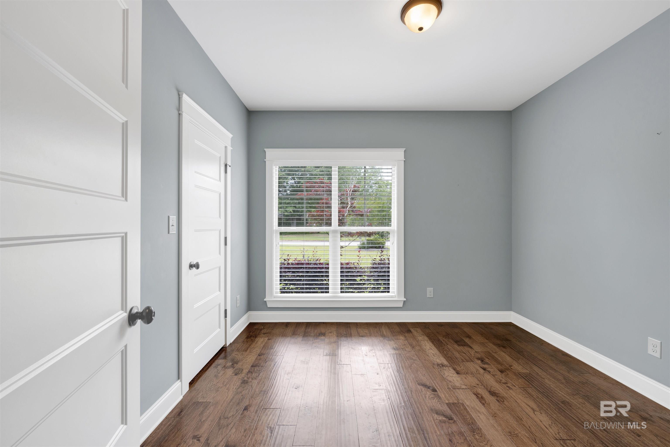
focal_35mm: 14
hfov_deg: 104.3
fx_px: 261
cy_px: 224
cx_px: 335
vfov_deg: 81.2
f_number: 11
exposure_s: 1/6
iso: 400
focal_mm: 14
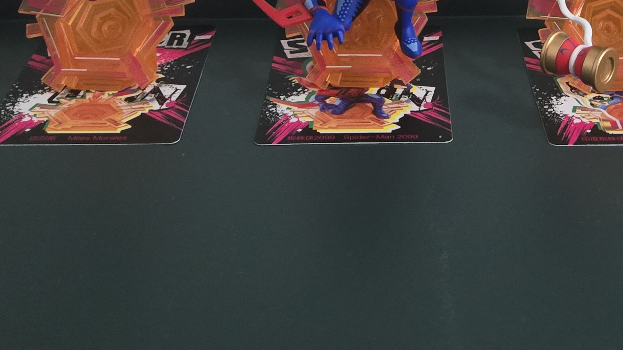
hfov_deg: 30.7
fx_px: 1123
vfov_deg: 17.0
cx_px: 432
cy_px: -68
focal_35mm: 68
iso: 1600
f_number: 1.8
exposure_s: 1/60
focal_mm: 5.4
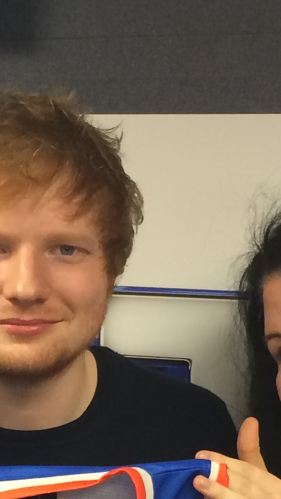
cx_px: 48
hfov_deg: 9.8
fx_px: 1642
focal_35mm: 124
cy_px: 514
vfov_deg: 16.9
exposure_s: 1/33
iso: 125
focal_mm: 4.12
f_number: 2.2
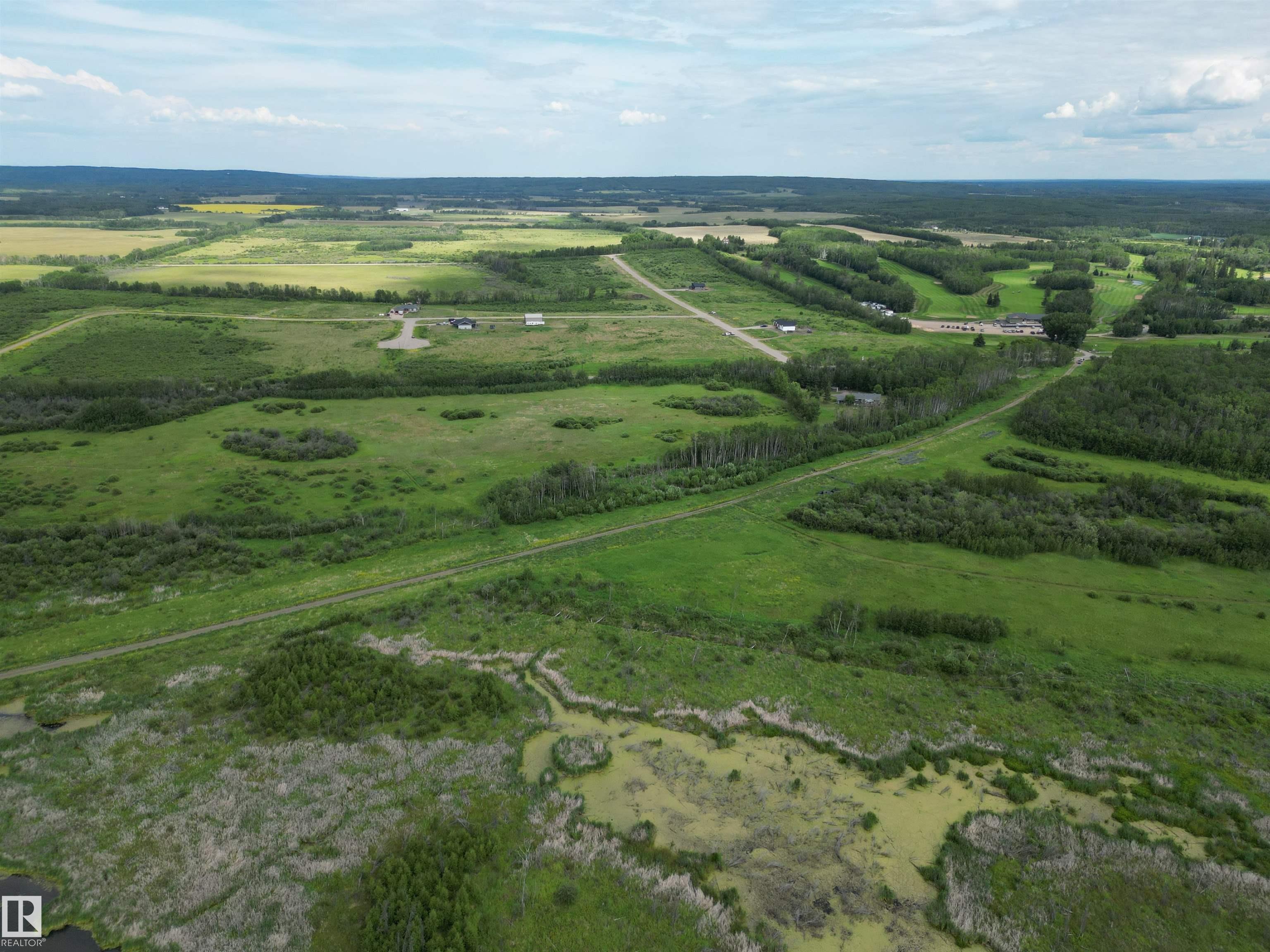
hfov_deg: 71.6
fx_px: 881
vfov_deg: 56.8
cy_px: 476
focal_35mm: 24
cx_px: 635
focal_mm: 6.72
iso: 130
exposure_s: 1/2500
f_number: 1.7
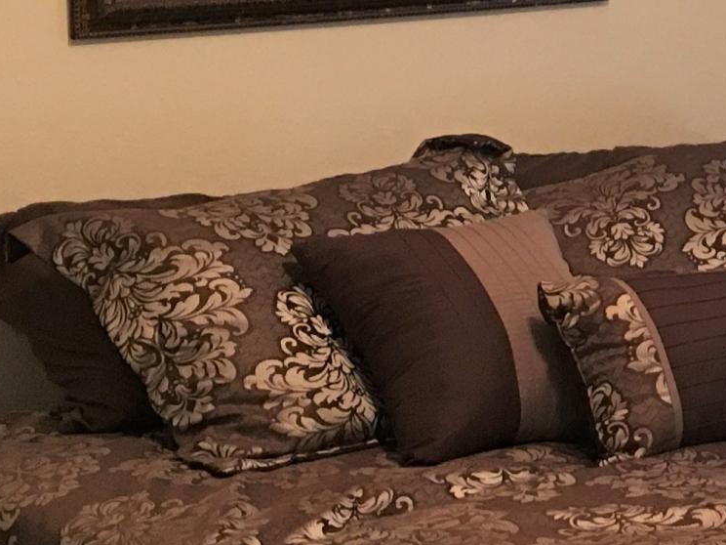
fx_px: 2454
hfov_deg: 15.8
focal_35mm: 117
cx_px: 985
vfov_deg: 12.6
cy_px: 99
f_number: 2.2
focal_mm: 4.15
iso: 64
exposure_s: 1/15
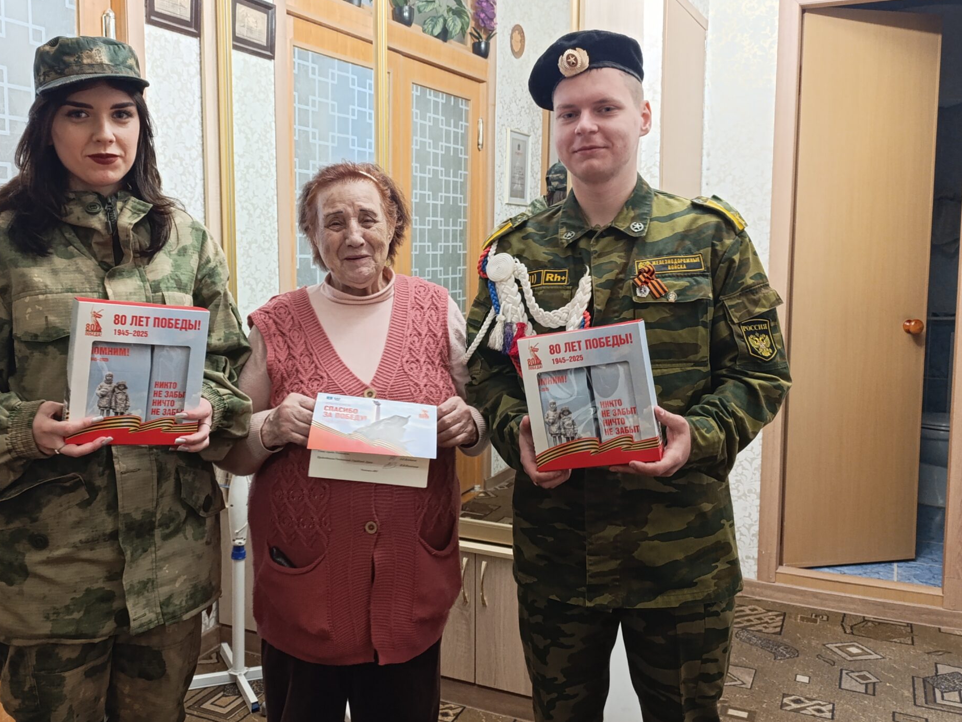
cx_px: 436
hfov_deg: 56.7
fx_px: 889
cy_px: 331
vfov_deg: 44.1
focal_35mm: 32
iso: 1250
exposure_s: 1/25
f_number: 1.6
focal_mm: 6.14
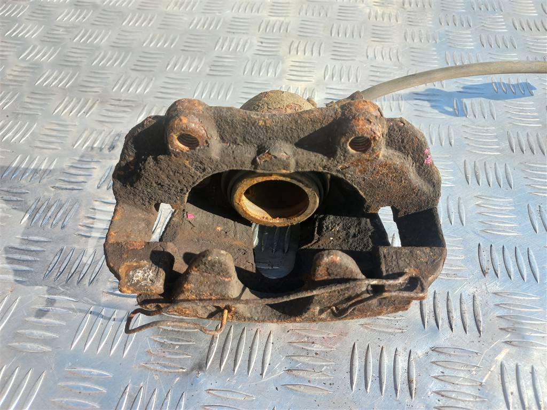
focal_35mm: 25
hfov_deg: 69.4
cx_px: 274
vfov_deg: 54.9
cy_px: 205
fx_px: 395
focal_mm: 4.6
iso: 25
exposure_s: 1/243
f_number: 1.8
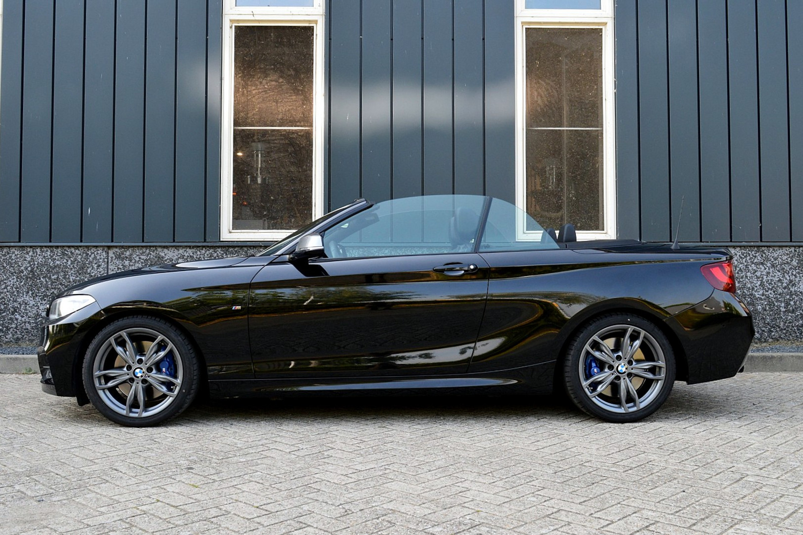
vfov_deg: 38.4
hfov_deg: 55.1
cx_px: 402
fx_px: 769
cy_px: 268
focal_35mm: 34
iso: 400
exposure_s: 1/100
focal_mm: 23
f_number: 9
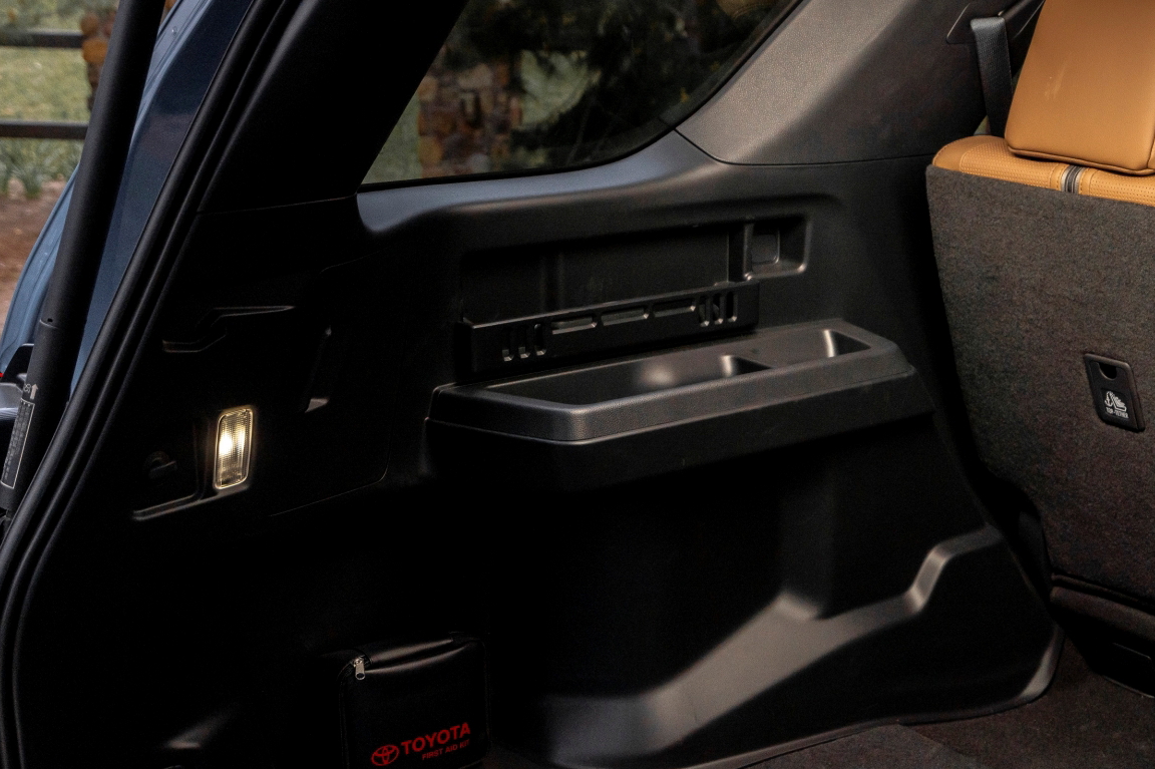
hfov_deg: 36.0
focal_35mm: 55
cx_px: 739
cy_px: 372
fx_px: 1764
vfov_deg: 24.6
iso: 800
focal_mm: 33
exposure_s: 1/60
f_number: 4
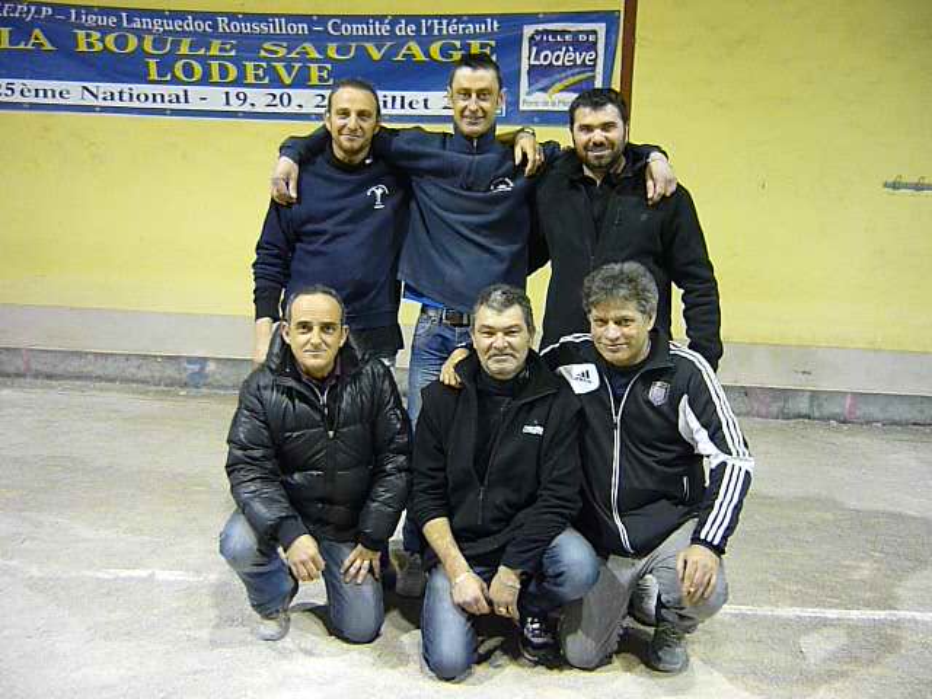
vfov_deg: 42.9
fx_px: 888
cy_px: 350
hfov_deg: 55.4
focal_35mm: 33
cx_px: 466
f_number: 2.8
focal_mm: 5.5
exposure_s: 1/30
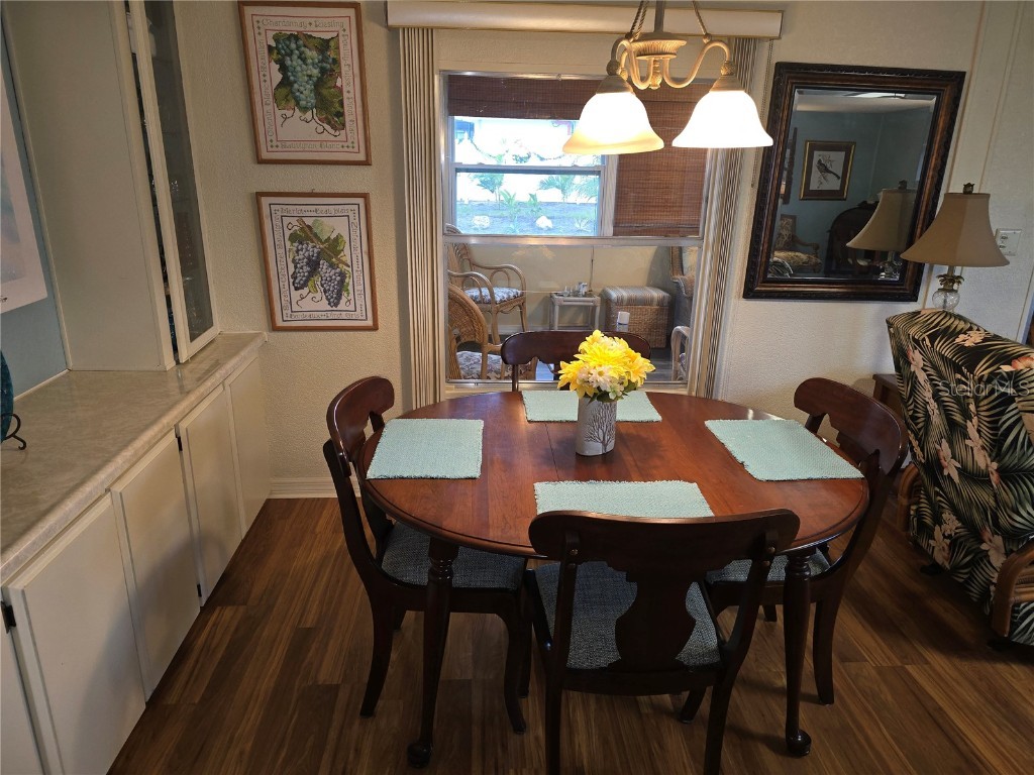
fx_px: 687
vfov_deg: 58.9
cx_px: 517
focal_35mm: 23
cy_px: 388
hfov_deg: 73.9
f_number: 1.7
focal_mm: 6.3
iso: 125
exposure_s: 1/60
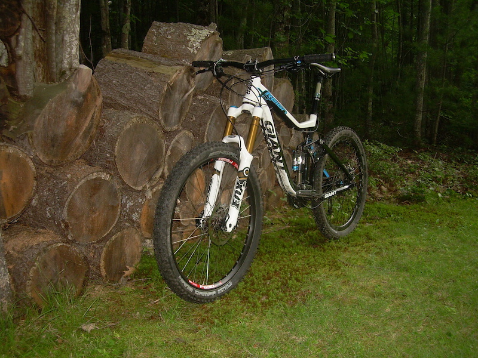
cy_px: 179
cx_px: 239
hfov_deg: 49.0
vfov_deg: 37.7
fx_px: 525
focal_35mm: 38
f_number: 2.8
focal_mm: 6.3
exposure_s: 1/60
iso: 130
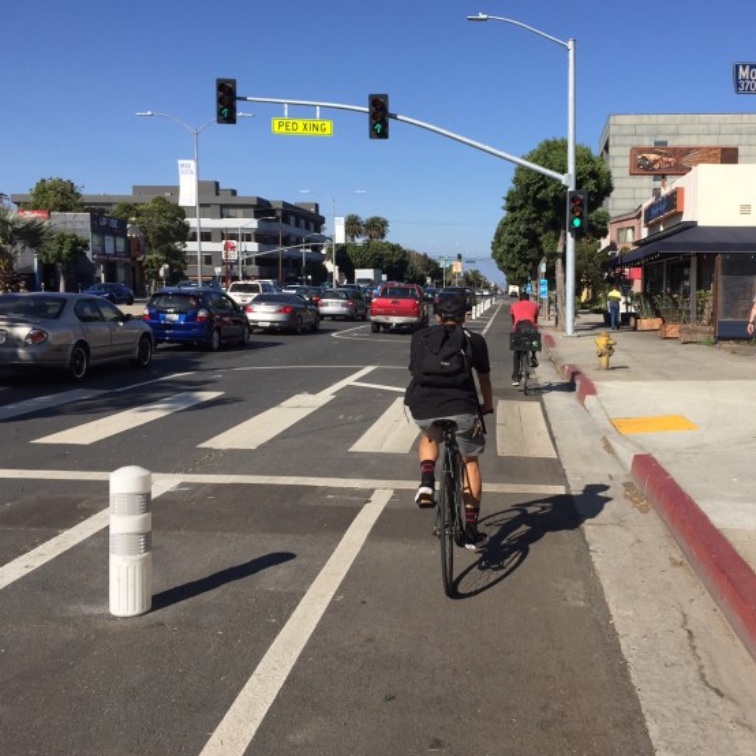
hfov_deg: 44.5
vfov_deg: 44.9
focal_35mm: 37
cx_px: 484
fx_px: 914
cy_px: 388
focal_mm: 4.15
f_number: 2.2
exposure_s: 1/2475
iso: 32
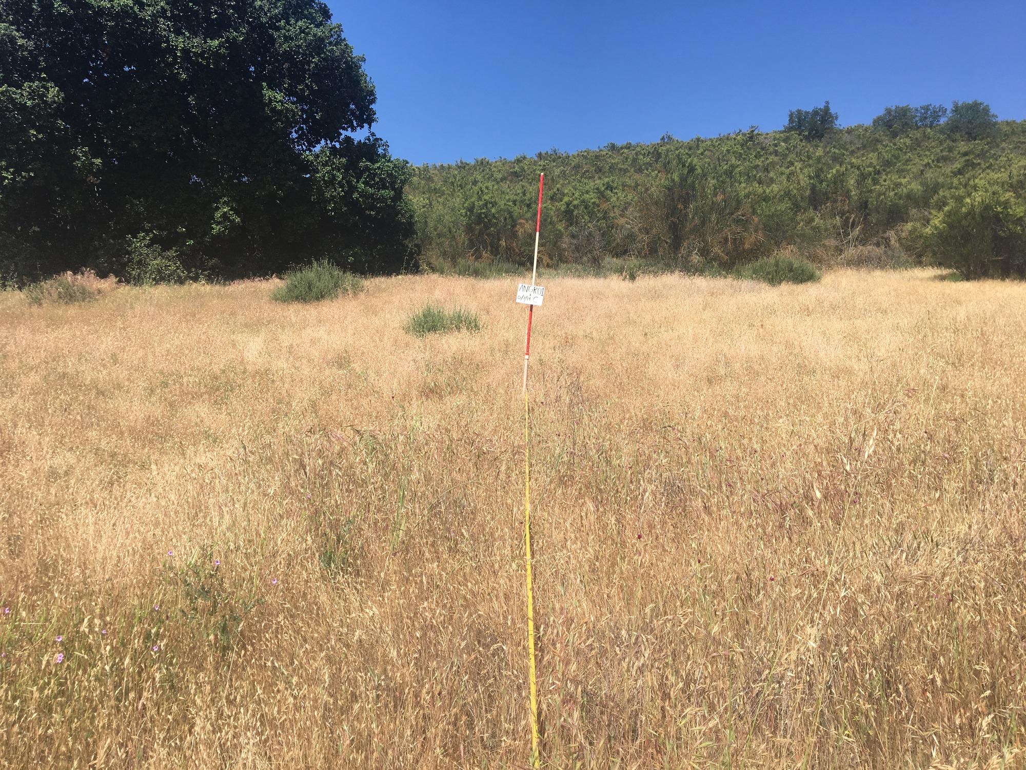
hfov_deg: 61.7
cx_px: 513
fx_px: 860
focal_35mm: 29
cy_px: 385
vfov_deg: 48.2
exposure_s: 1/1451
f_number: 2.2
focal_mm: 4.15
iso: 25
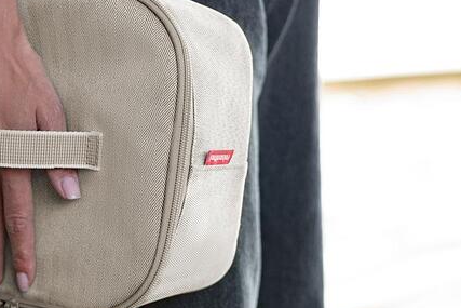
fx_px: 2728
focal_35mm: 213
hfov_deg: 9.7
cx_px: 168
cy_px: 131
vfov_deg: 6.5
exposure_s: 1/320
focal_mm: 105
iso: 800
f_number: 5.6
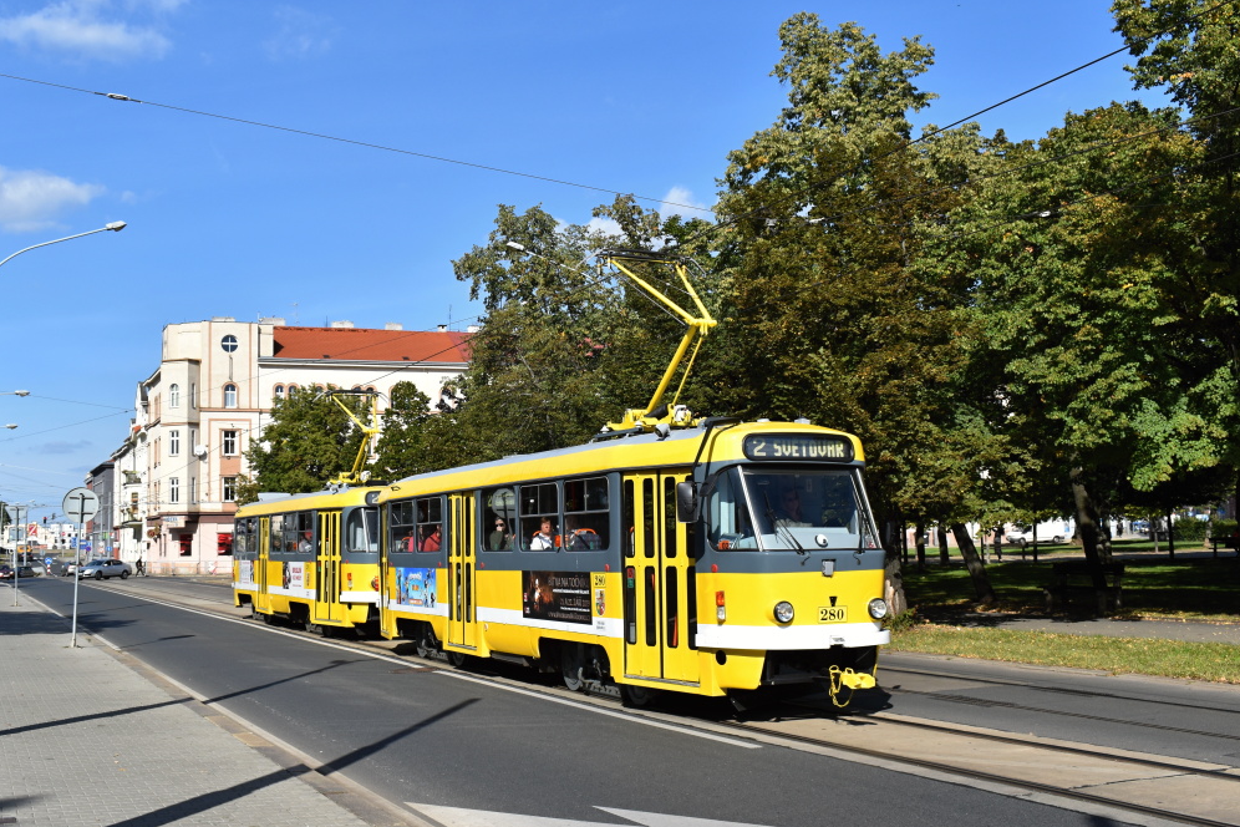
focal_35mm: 37
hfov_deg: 51.9
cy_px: 414
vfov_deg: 35.9
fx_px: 1274
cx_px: 613
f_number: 10
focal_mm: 24
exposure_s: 1/400
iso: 200
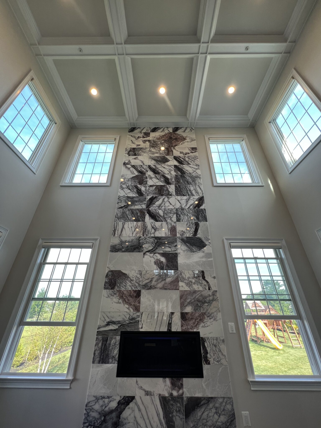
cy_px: 214
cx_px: 160
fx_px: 161
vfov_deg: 106.2
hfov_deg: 89.9
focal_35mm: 13
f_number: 1.8
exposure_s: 1/120
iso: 80
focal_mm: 1.57
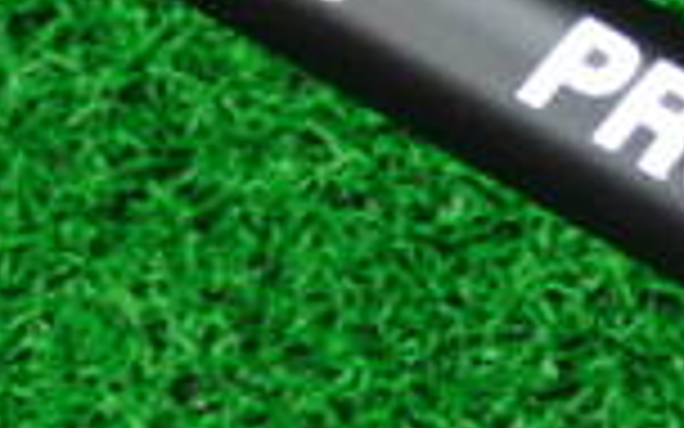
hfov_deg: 12.6
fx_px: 3076
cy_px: 180
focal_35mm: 165
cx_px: 630
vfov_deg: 7.9
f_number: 3.6
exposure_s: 1/25
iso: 400
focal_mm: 6.42
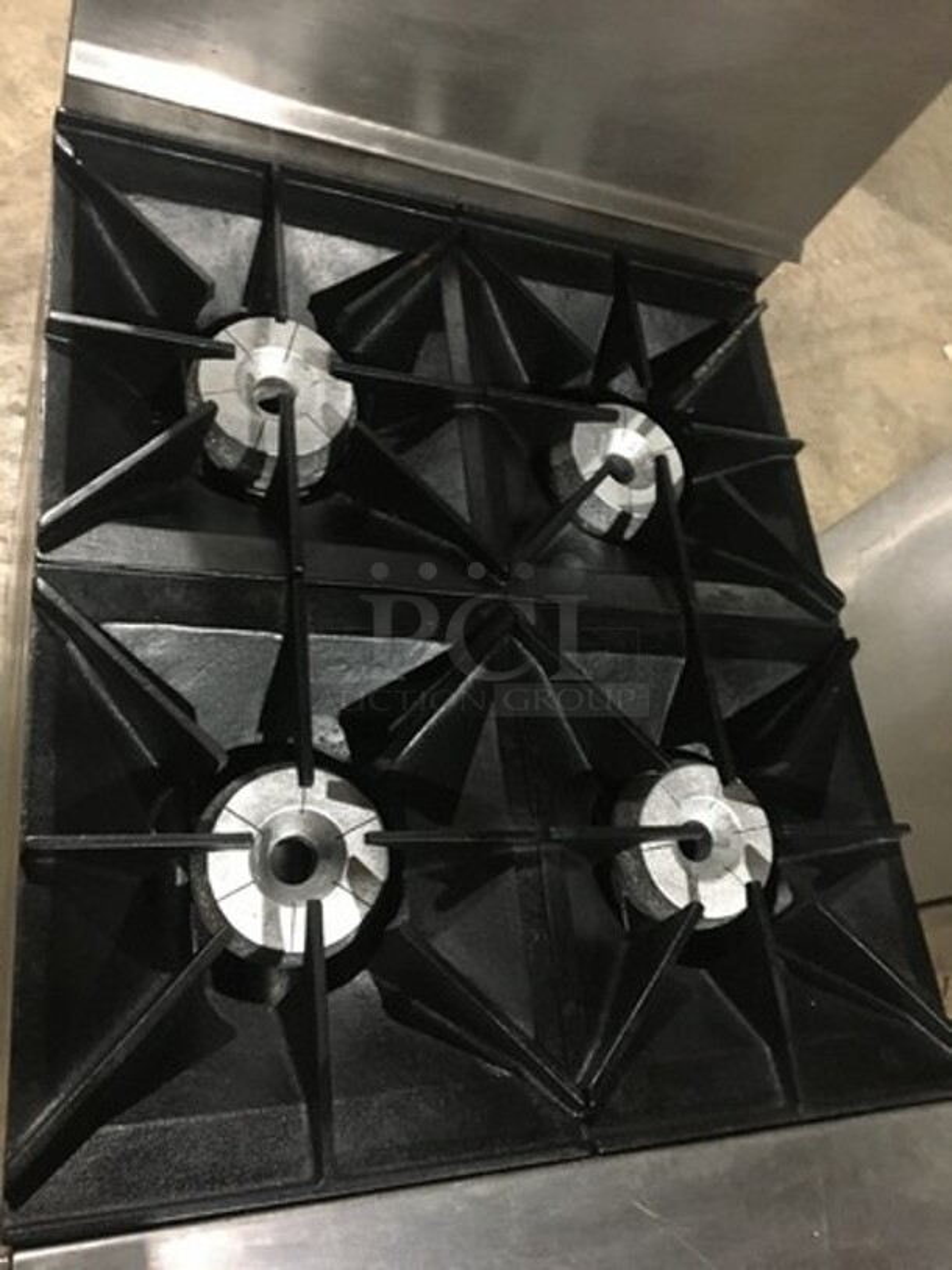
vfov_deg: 61.7
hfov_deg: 48.2
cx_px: 476
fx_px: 1063
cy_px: 635
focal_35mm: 29
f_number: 2.2
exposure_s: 1/15
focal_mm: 4.15
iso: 400
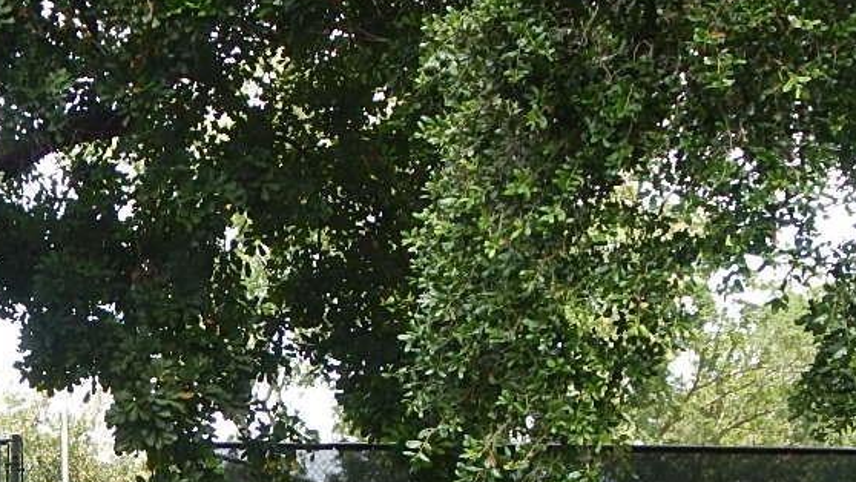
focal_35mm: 150
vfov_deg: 8.0
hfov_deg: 14.2
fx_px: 3405
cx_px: 77
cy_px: 511
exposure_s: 1/250
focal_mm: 8.6
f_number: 3.7
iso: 125
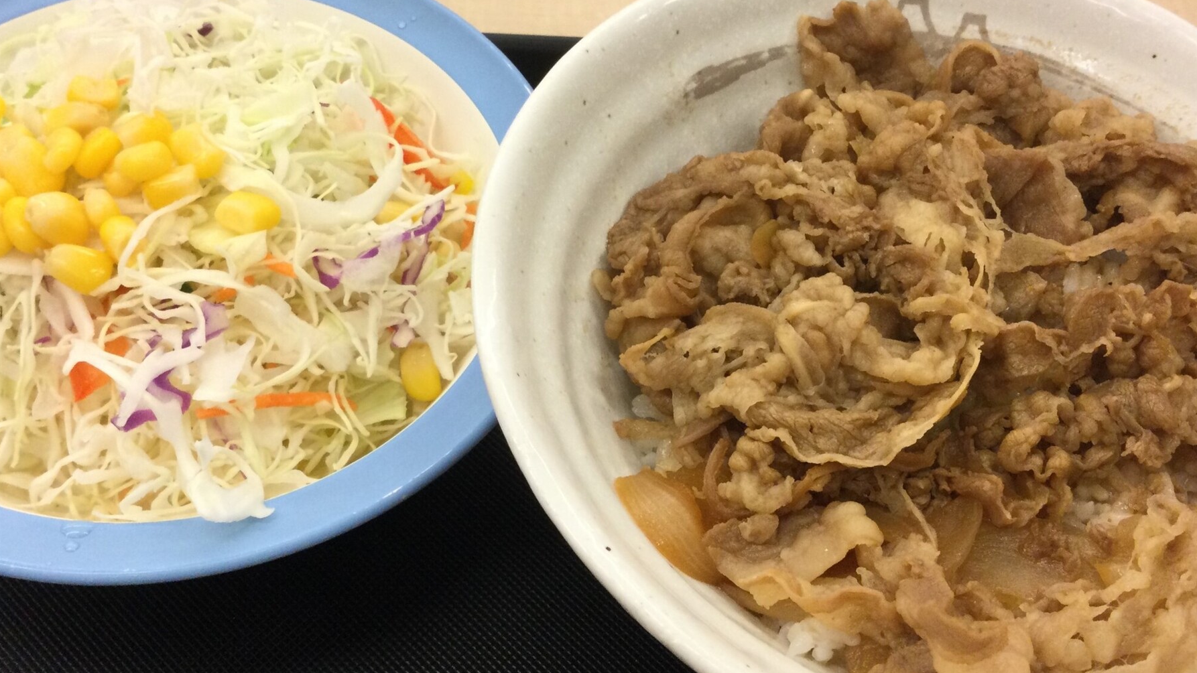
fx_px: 1079
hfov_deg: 58.0
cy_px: 327
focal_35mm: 34
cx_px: 599
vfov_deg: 34.7
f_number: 2.4
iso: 32
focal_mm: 3.3
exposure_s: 1/30
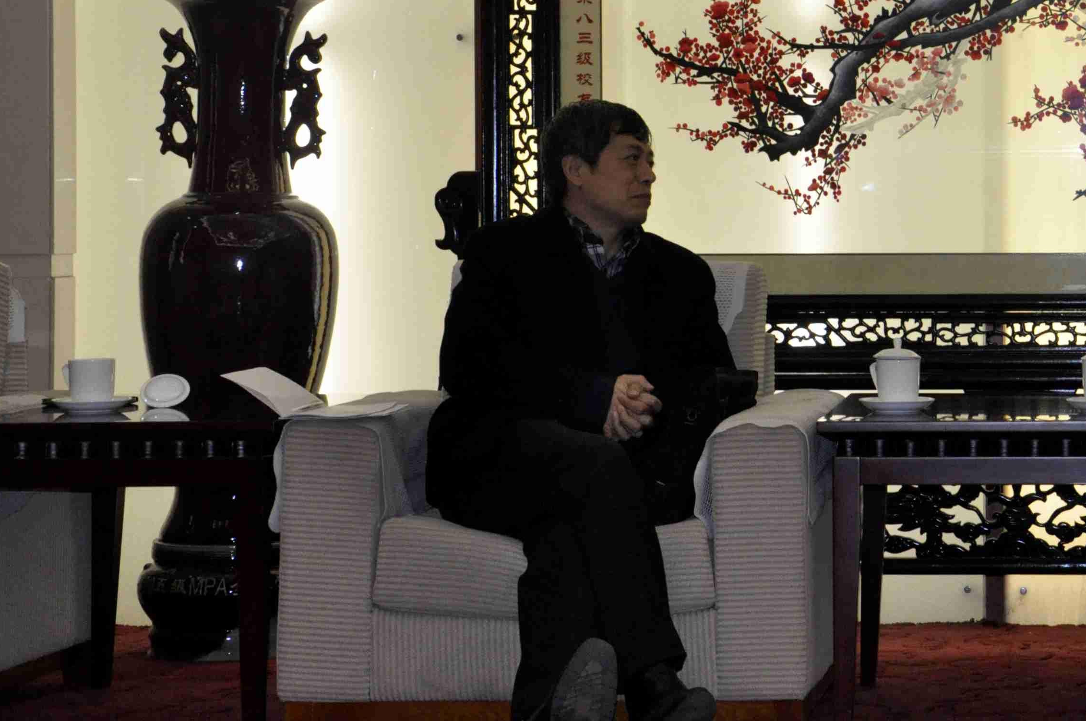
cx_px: 1008
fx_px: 3254
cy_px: 153
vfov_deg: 12.6
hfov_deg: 18.6
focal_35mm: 108
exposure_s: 1/200
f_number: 7.1
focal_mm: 38
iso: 1600
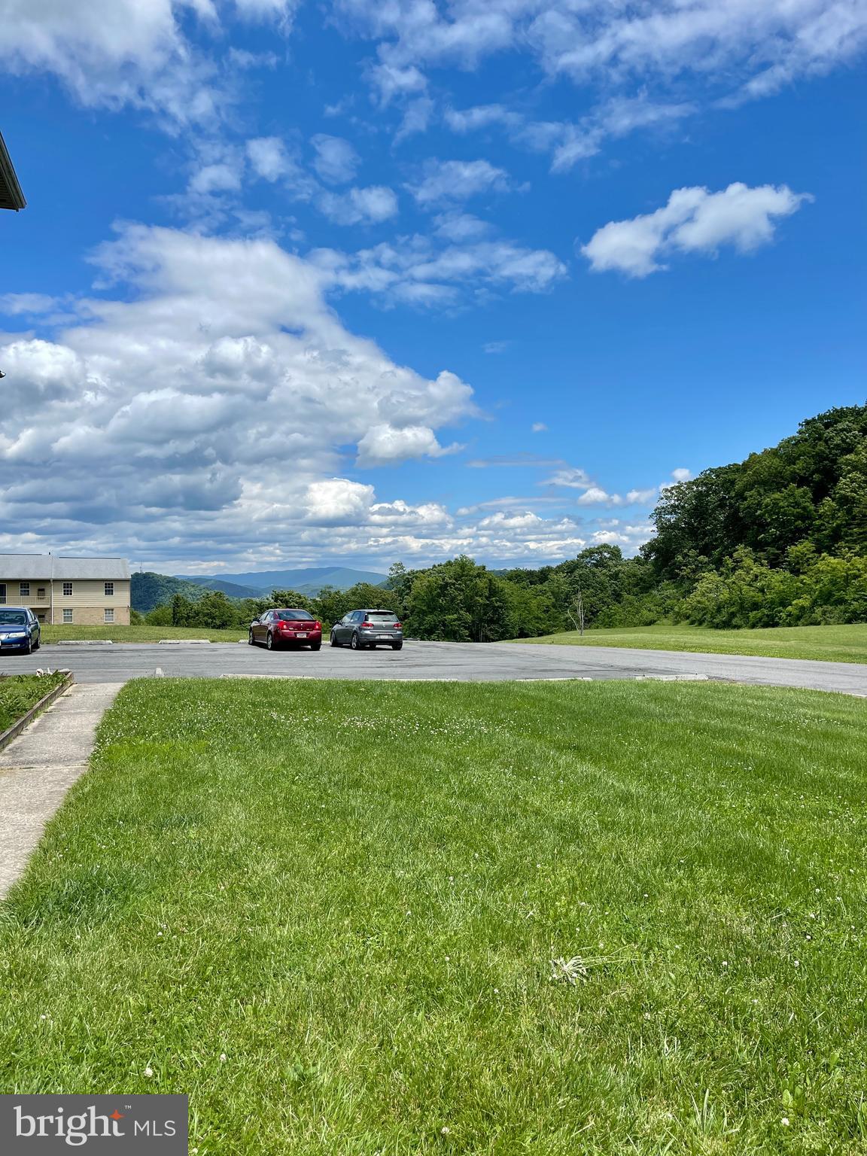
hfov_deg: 53.1
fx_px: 868
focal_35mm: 26
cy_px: 578
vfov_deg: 67.3
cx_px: 434
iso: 32
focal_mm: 5.1
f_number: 1.6
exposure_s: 1/4717
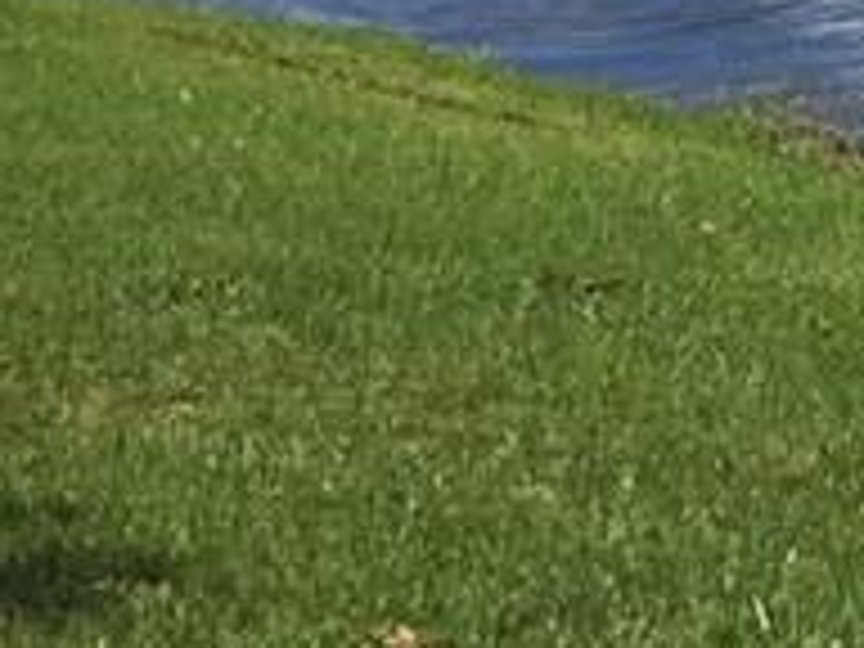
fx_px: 3869
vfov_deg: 9.2
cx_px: 1976
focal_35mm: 155
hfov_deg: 11.0
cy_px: -482
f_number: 2.2
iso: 32
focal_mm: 4.15
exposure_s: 1/3300
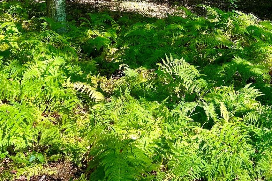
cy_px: -19
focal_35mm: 65
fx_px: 491
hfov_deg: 30.8
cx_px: 169
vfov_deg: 20.0
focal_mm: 5.7
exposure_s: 1/434
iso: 50
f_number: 1.5
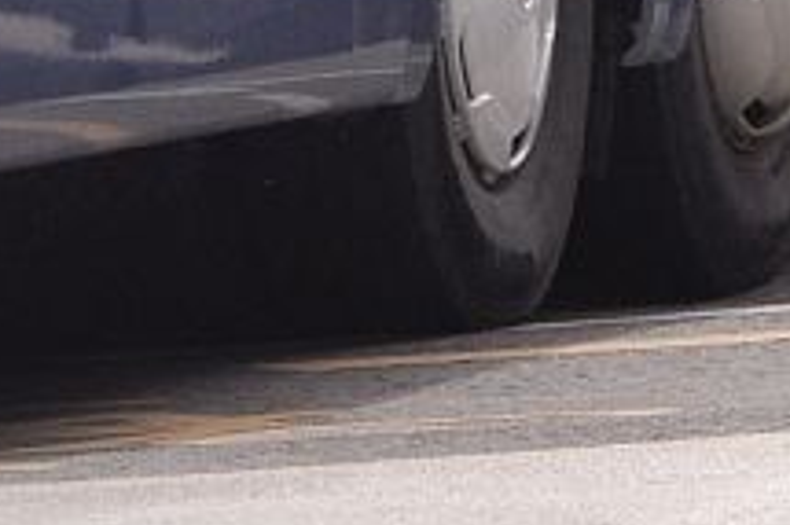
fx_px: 16210
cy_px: -1149
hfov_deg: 2.8
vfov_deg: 1.8
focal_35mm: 739
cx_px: 2188
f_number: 5.3
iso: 400
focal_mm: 75
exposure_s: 1/1250
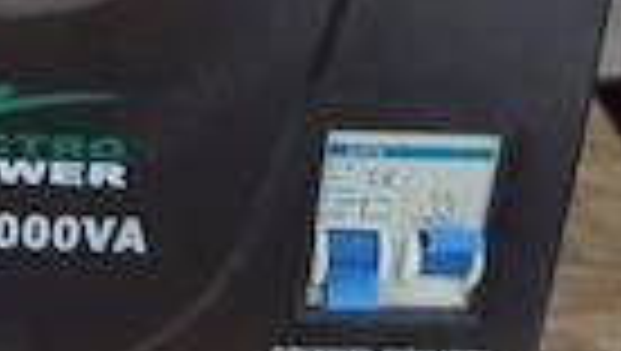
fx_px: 1302
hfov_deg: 25.3
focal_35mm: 79
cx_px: -27
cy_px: -225
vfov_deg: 14.1
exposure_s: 1/25
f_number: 1.8
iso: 1000
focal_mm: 5.23
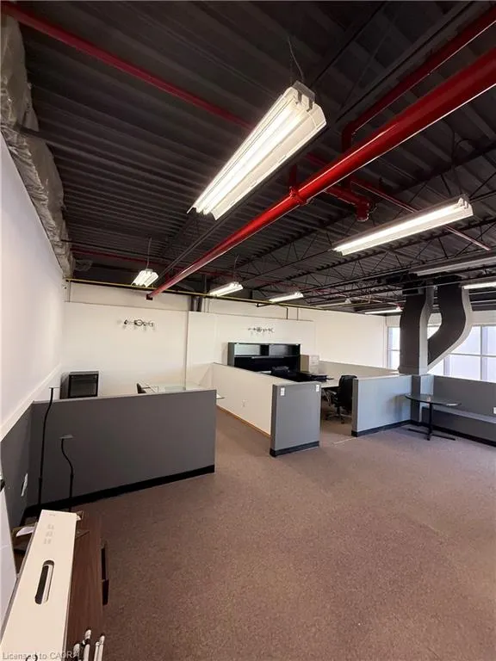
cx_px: 248
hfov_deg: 85.7
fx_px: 267
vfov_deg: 102.1
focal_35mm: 14
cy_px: 330
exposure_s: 1/120
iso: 250
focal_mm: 2.22
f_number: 2.2
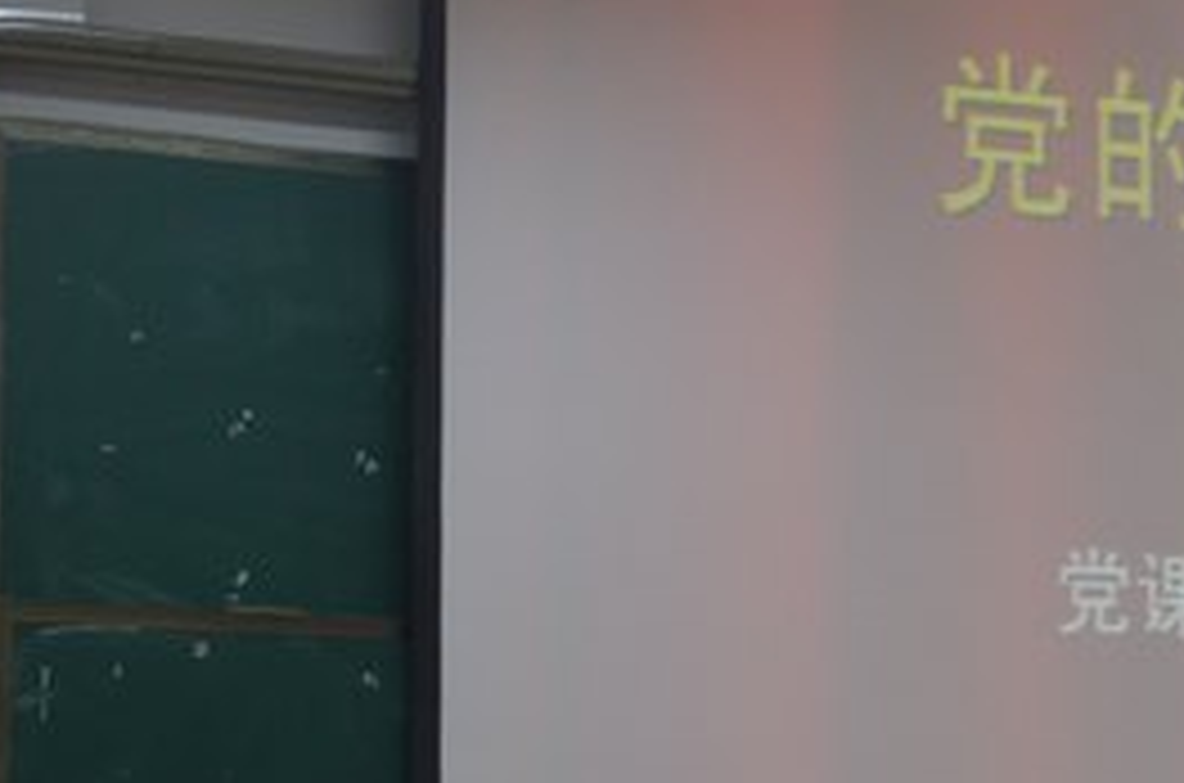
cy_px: 704
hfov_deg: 14.4
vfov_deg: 9.6
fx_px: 4643
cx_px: 959
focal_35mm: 142
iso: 500
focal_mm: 31
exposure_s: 1/60
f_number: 4
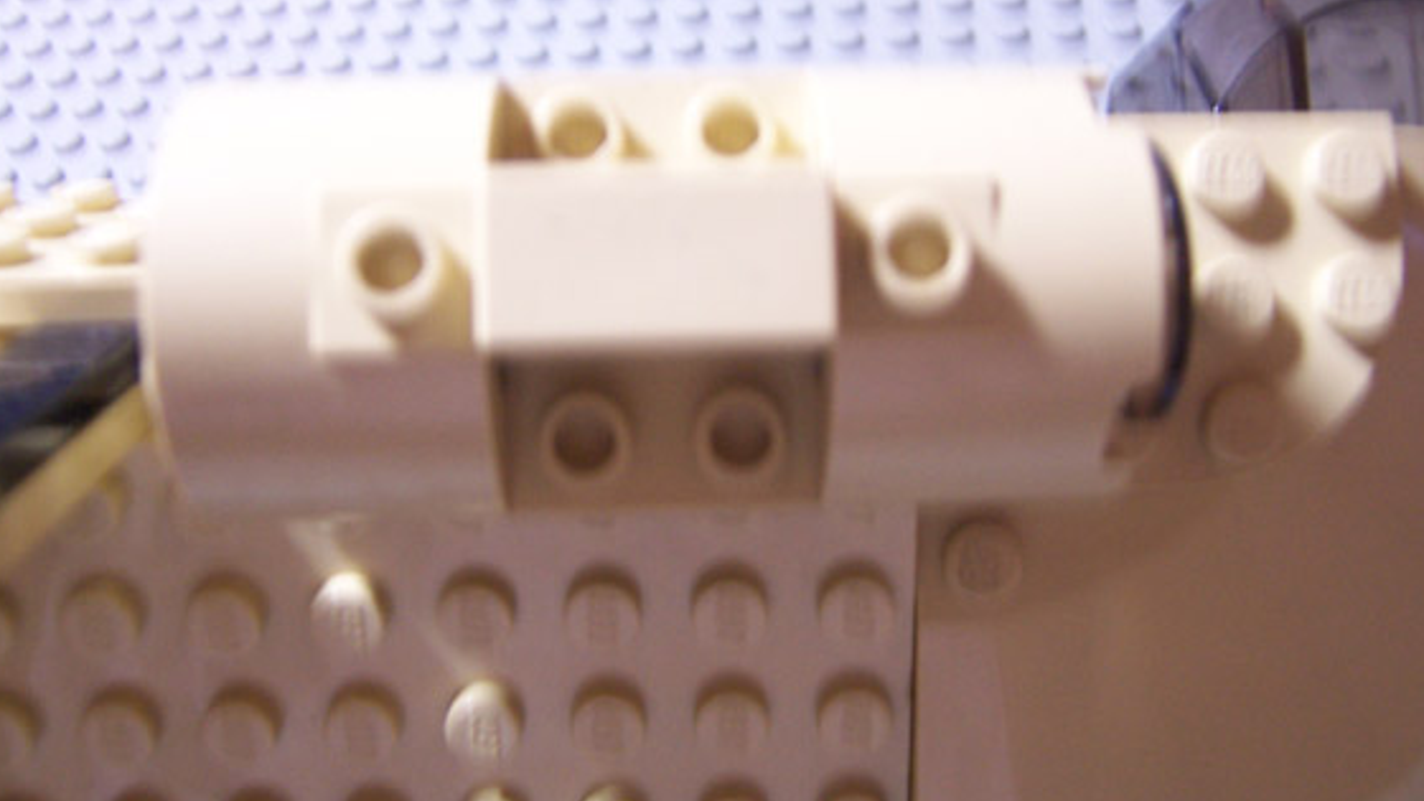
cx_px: 697
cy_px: 320
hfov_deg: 54.0
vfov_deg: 31.9
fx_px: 1397
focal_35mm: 37
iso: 140
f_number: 3.4
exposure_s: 1/10
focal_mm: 5.5
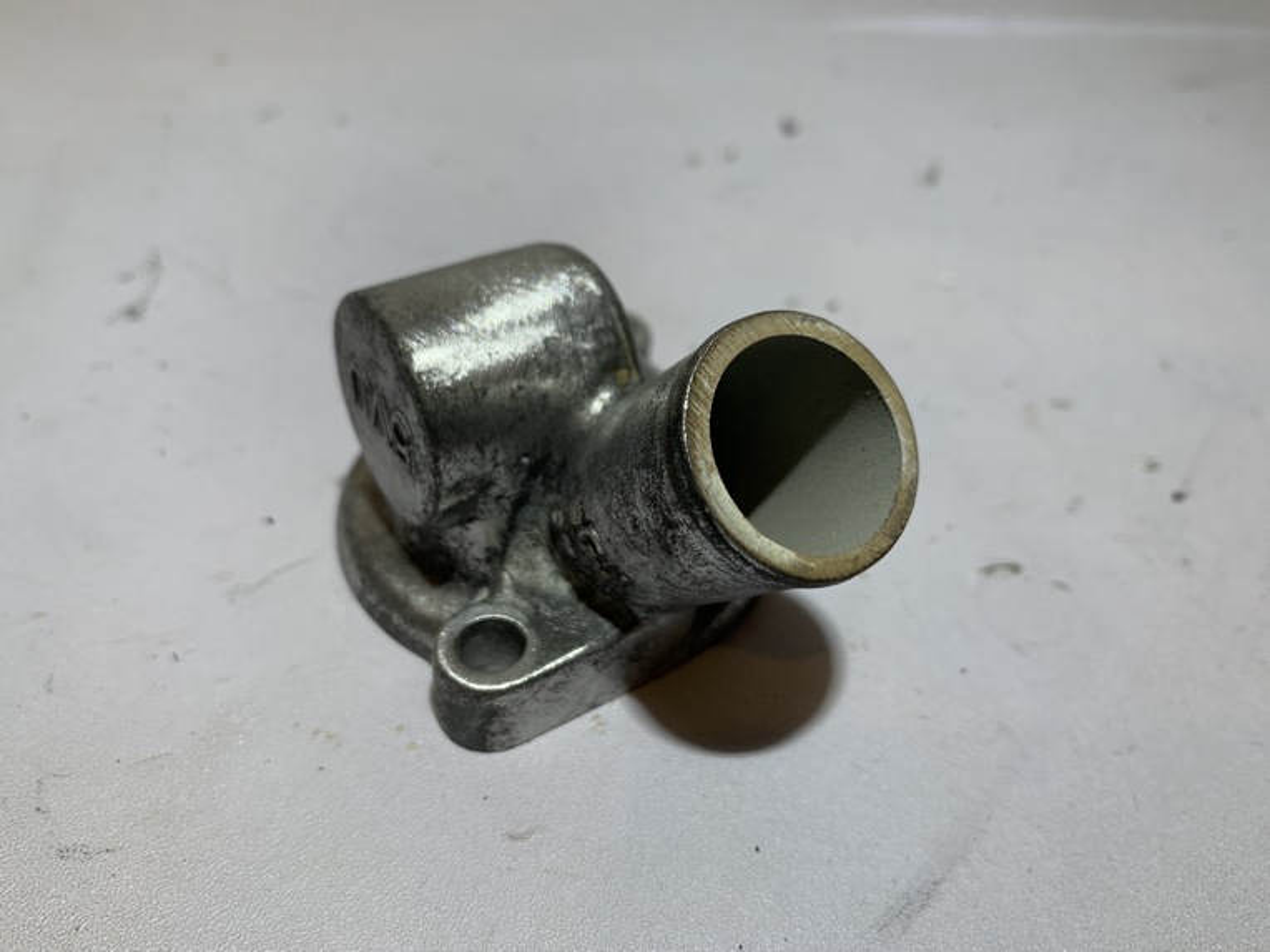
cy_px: 476
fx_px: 954
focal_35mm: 26
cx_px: 635
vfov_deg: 53.1
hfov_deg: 67.3
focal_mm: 4.25
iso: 32
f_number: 1.8
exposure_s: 1/122
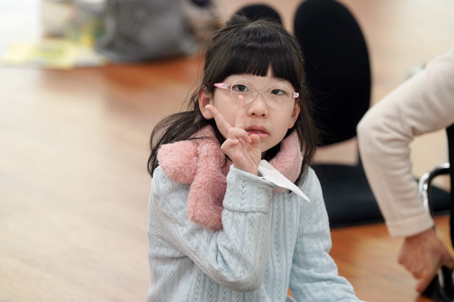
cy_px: 159
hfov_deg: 11.5
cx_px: 209
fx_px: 2257
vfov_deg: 7.7
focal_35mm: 179
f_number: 4
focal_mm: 162
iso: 2000
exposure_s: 1/200
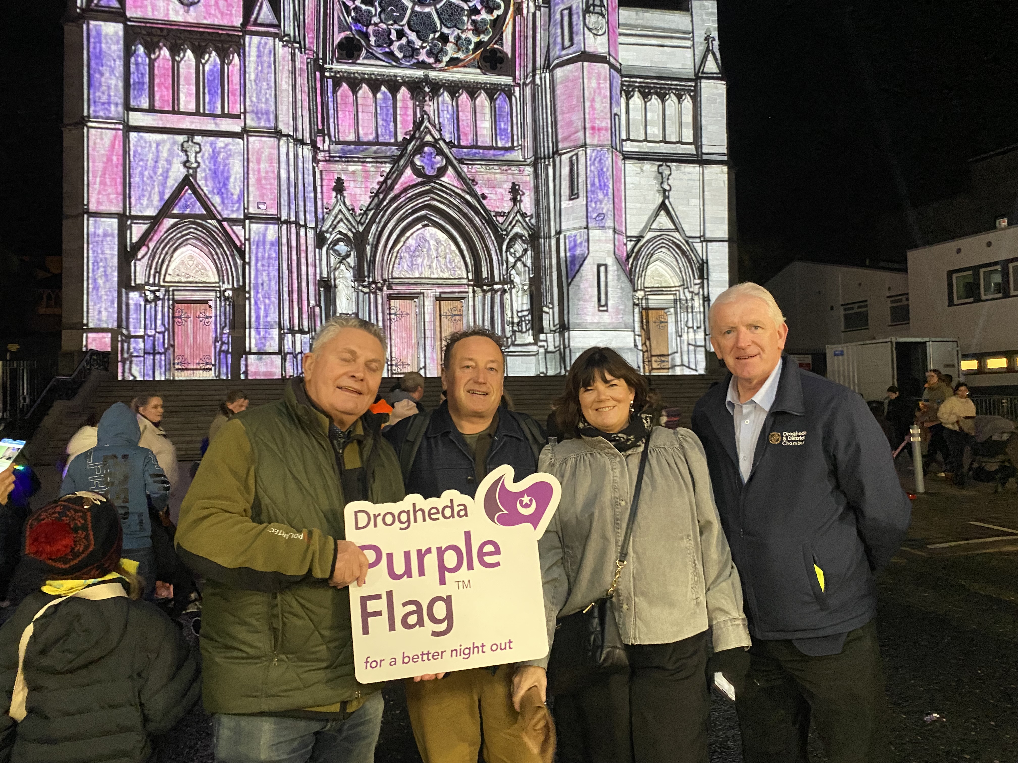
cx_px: 509
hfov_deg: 67.3
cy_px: 382
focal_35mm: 26
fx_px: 765
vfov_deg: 53.1
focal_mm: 4.25
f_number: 1.8
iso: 640
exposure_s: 1/30
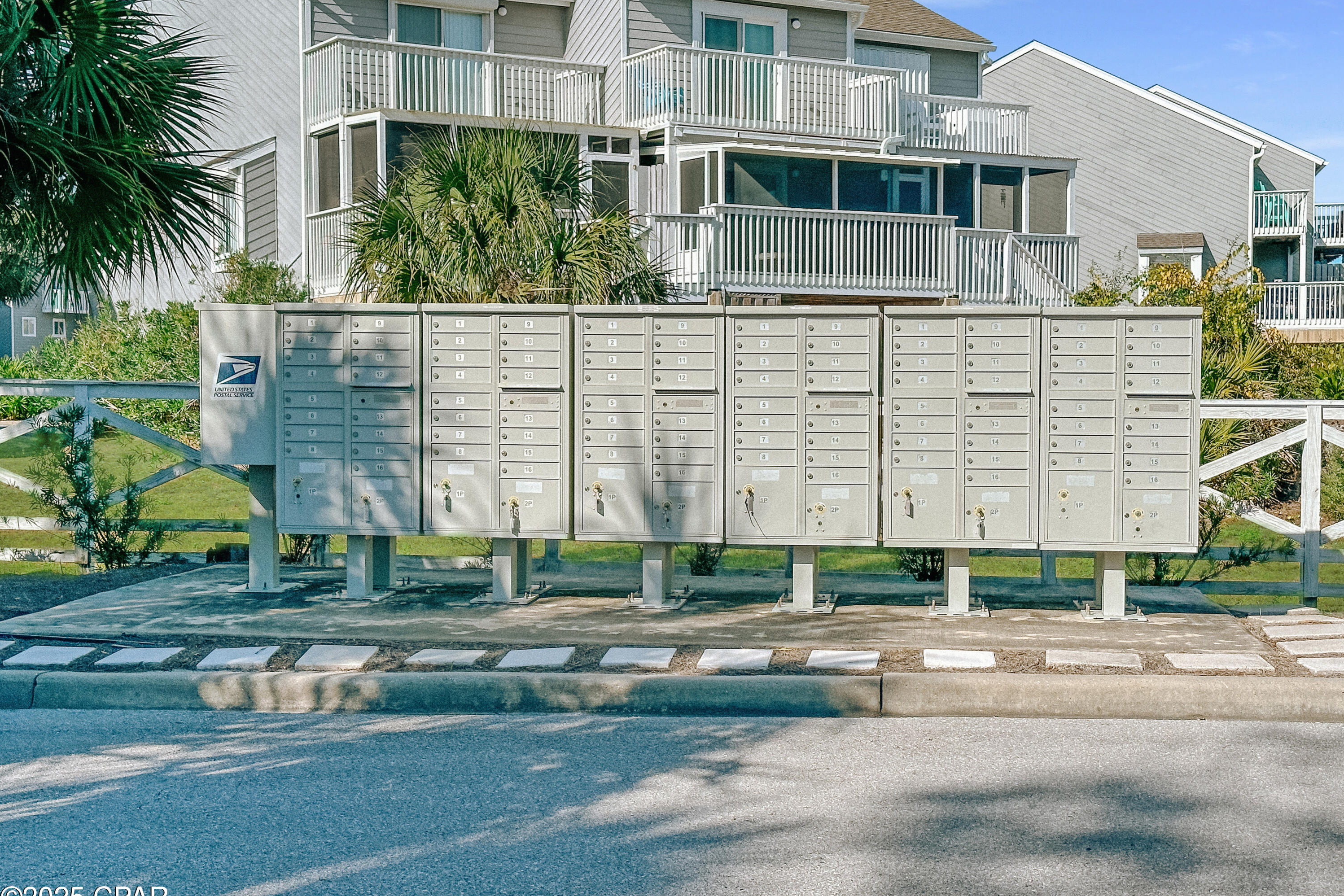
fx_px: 1867
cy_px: 439
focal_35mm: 50
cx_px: 672
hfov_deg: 39.6
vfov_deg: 27.0
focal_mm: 6.86
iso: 64
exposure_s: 1/7100
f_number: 1.8
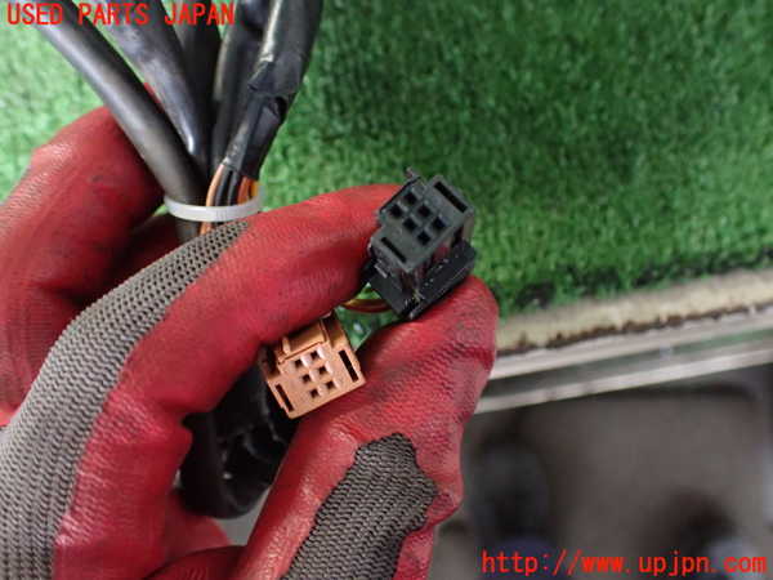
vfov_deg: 46.8
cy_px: 290
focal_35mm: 30
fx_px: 670
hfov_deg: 60.0
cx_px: 386
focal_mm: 5.4
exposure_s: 1/30
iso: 1000
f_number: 2.3
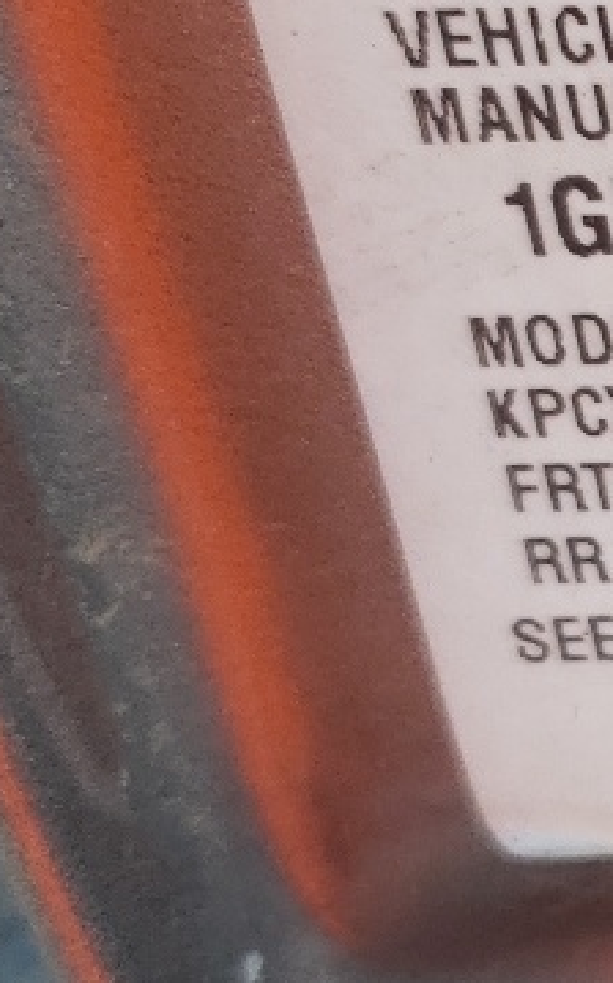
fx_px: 3292
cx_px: 1407
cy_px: 268
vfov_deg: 16.9
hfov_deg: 9.6
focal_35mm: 123
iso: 50
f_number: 1.5
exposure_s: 1/159
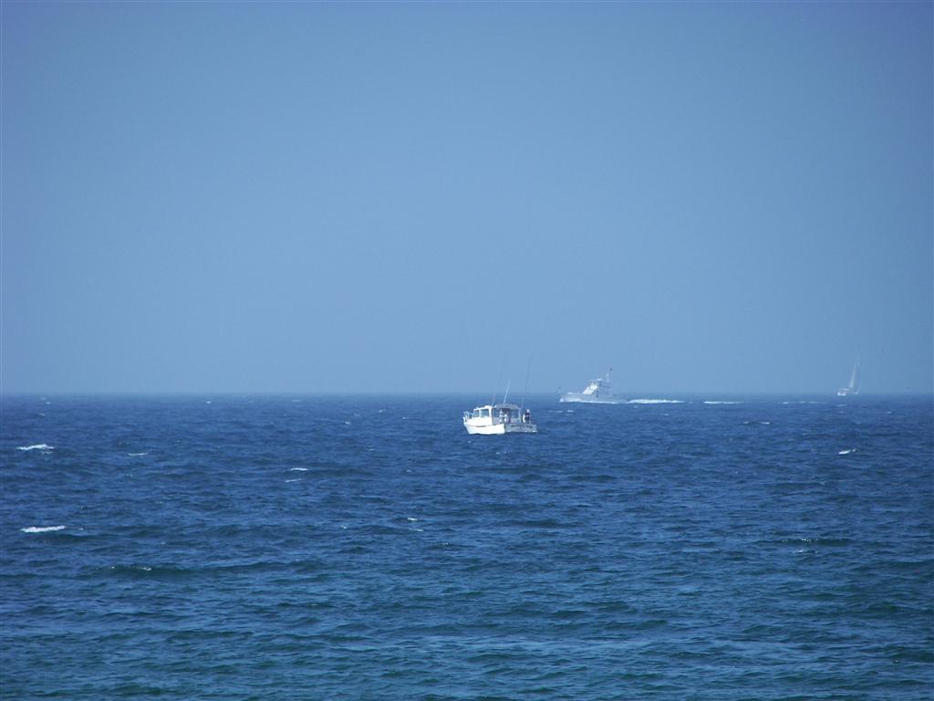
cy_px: 350
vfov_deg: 3.4
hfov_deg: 4.6
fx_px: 11656
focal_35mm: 432
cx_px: 467
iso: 64
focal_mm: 72
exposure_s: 1/800
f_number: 3.7
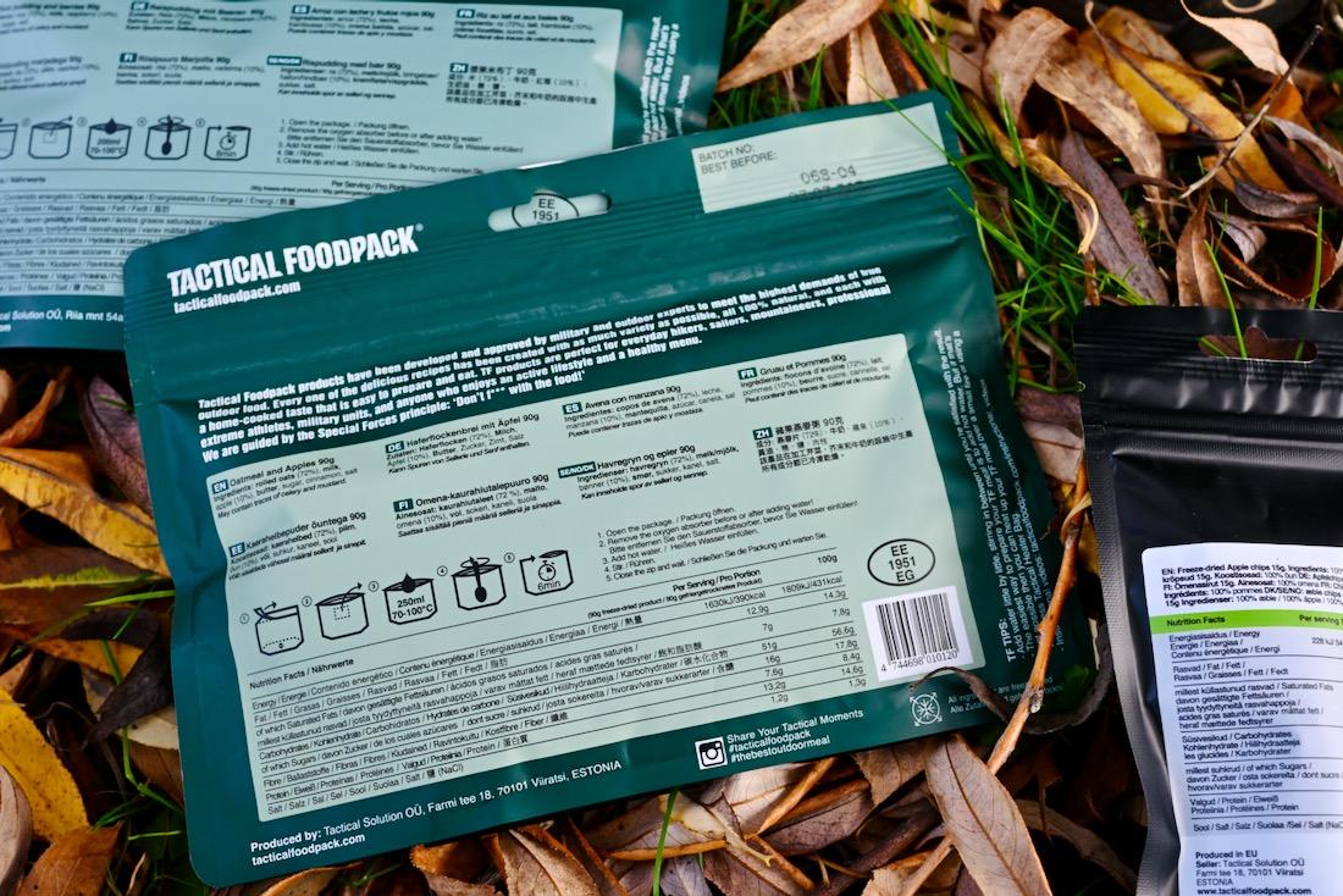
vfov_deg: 31.9
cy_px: 448
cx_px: 672
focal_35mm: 42
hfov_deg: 46.4
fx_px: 1567
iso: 200
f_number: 4
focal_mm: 28
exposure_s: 1/250
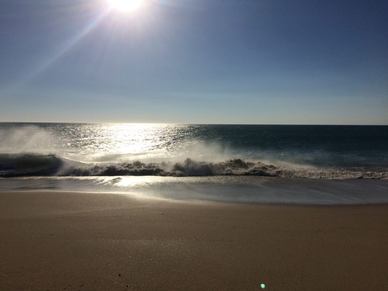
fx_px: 325
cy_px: 146
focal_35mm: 29
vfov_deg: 48.2
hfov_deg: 61.7
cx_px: 194
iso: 50
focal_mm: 4.15
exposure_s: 1/20833
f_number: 2.2
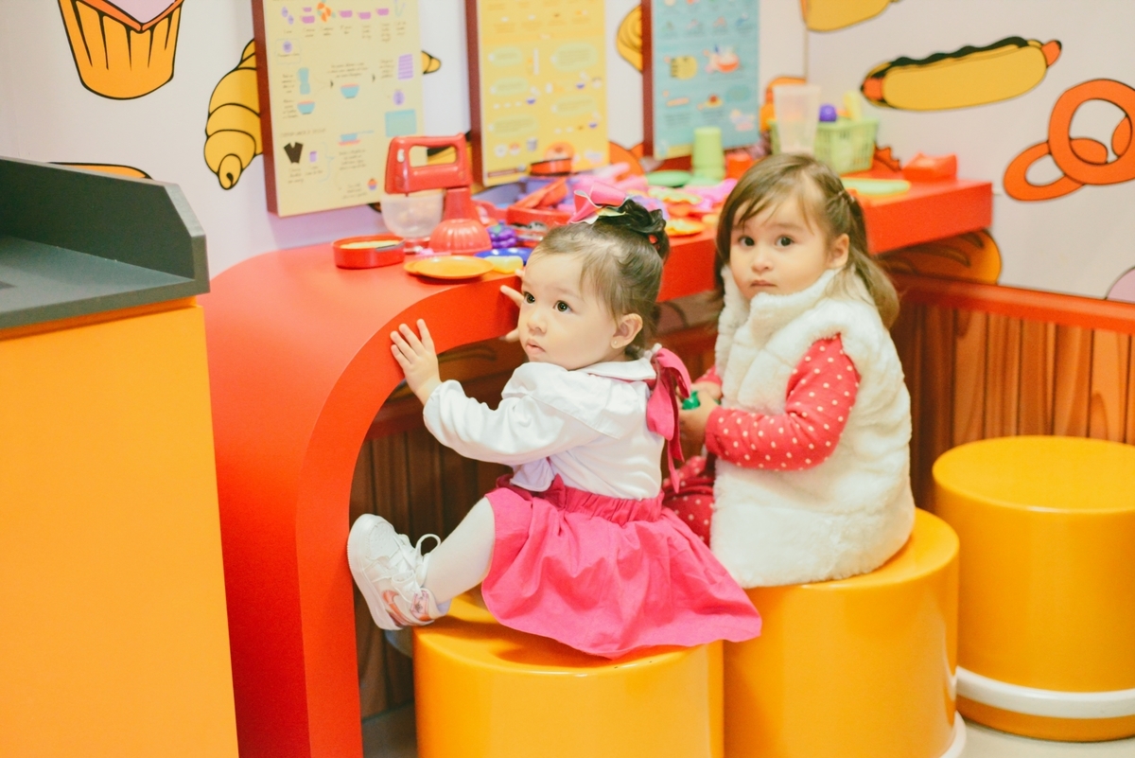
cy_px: 379
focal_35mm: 50
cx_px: 568
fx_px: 1577
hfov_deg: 39.6
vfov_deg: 27.0
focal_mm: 50
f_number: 2.8
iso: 6400
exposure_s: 1/400
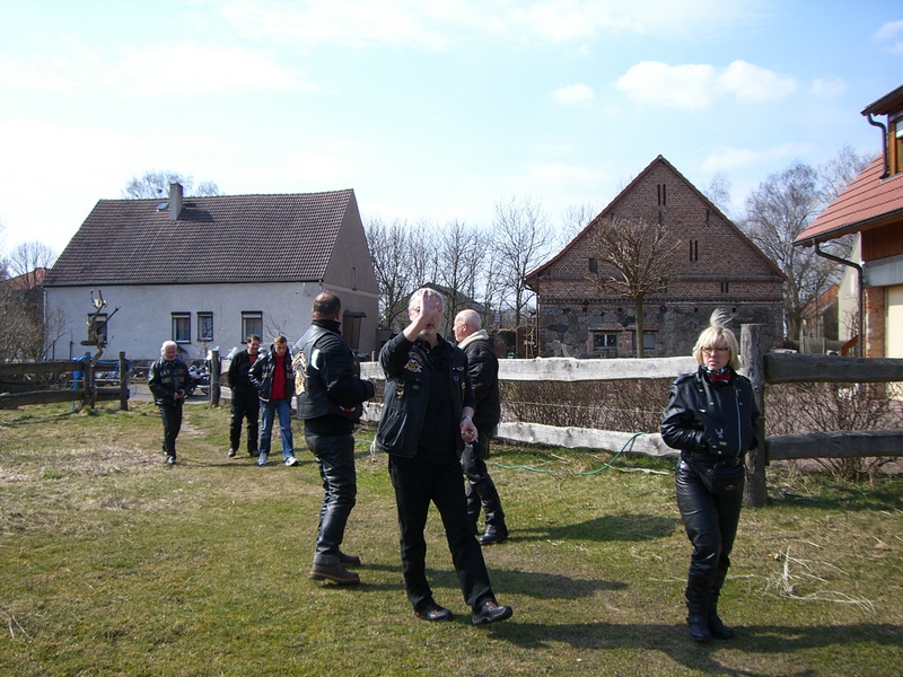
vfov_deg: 37.7
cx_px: 452
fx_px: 991
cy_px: 338
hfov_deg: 49.0
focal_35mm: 38
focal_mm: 6.2
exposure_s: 1/400
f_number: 4.3
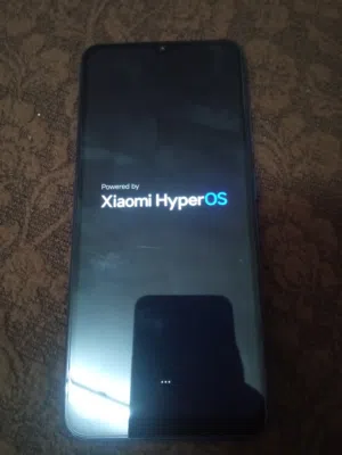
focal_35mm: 27
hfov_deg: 51.4
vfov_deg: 65.3
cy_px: 228
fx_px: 356
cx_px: 171
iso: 3997
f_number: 2.2
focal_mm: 3.79
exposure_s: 1/14.3
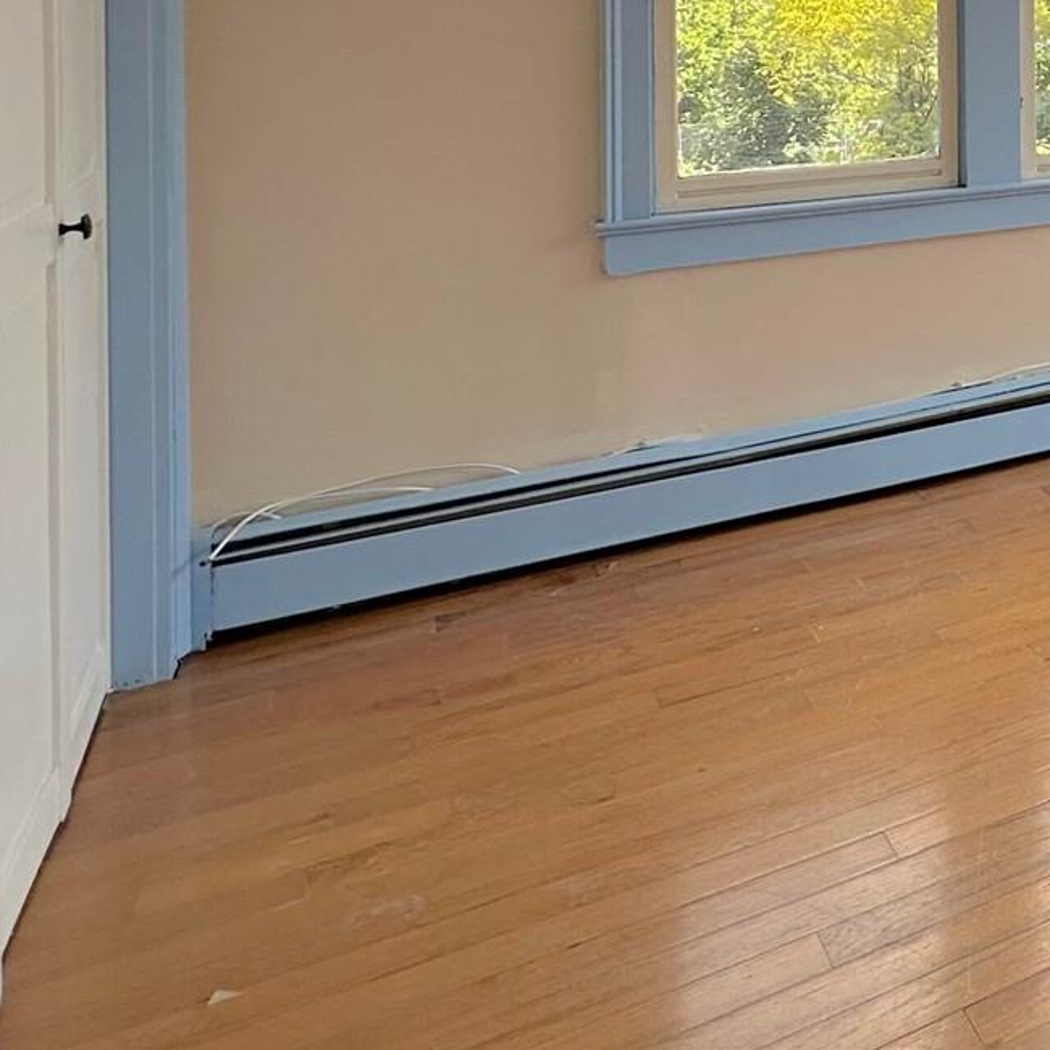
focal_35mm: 39
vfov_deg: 38.1
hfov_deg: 31.1
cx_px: 1425
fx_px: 1338
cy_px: -3
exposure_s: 1/253
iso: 40
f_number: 2.2
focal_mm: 2.22
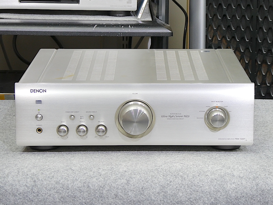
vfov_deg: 14.0
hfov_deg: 18.5
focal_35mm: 106
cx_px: 136
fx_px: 836
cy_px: 102
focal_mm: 19
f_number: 5.1
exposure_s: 1/6
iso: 200
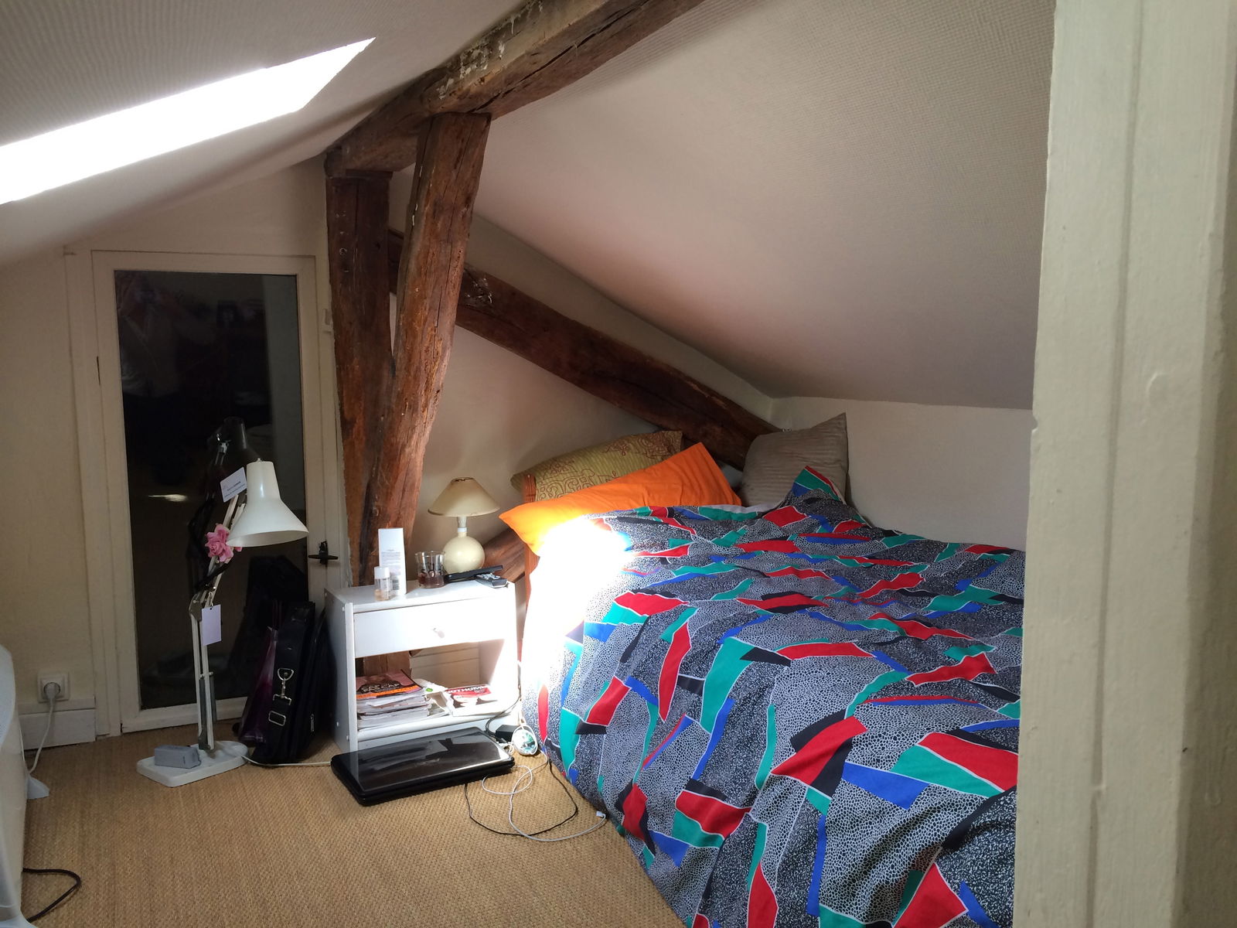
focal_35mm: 30
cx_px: 618
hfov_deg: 60.0
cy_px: 464
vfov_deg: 46.8
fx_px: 1072
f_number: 2.2
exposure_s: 1/30
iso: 40
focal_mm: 4.12
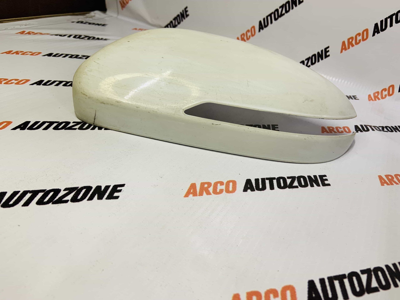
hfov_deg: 67.3
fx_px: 300
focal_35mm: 26
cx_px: 200
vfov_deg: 53.1
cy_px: 150
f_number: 1.8
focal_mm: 4.25
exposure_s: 1/50
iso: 50
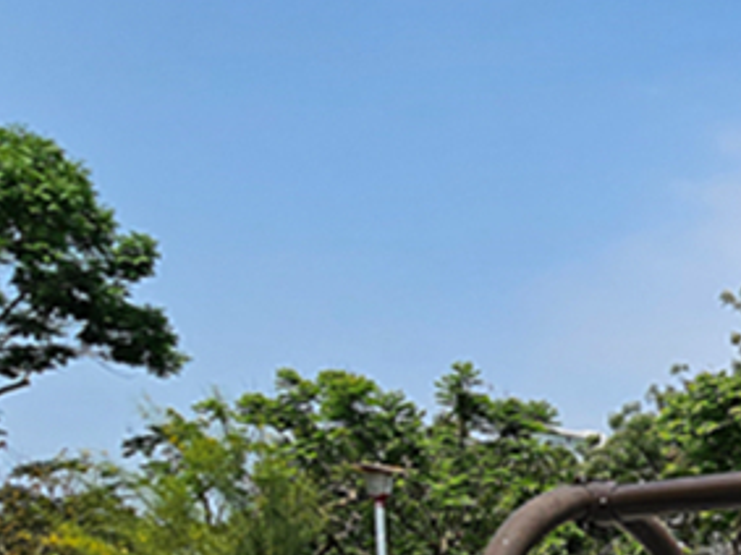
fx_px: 1006
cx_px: 1016
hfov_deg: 30.0
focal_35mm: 47
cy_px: 662
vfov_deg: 27.3
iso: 50
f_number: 2.2
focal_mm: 2.2
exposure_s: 1/3018
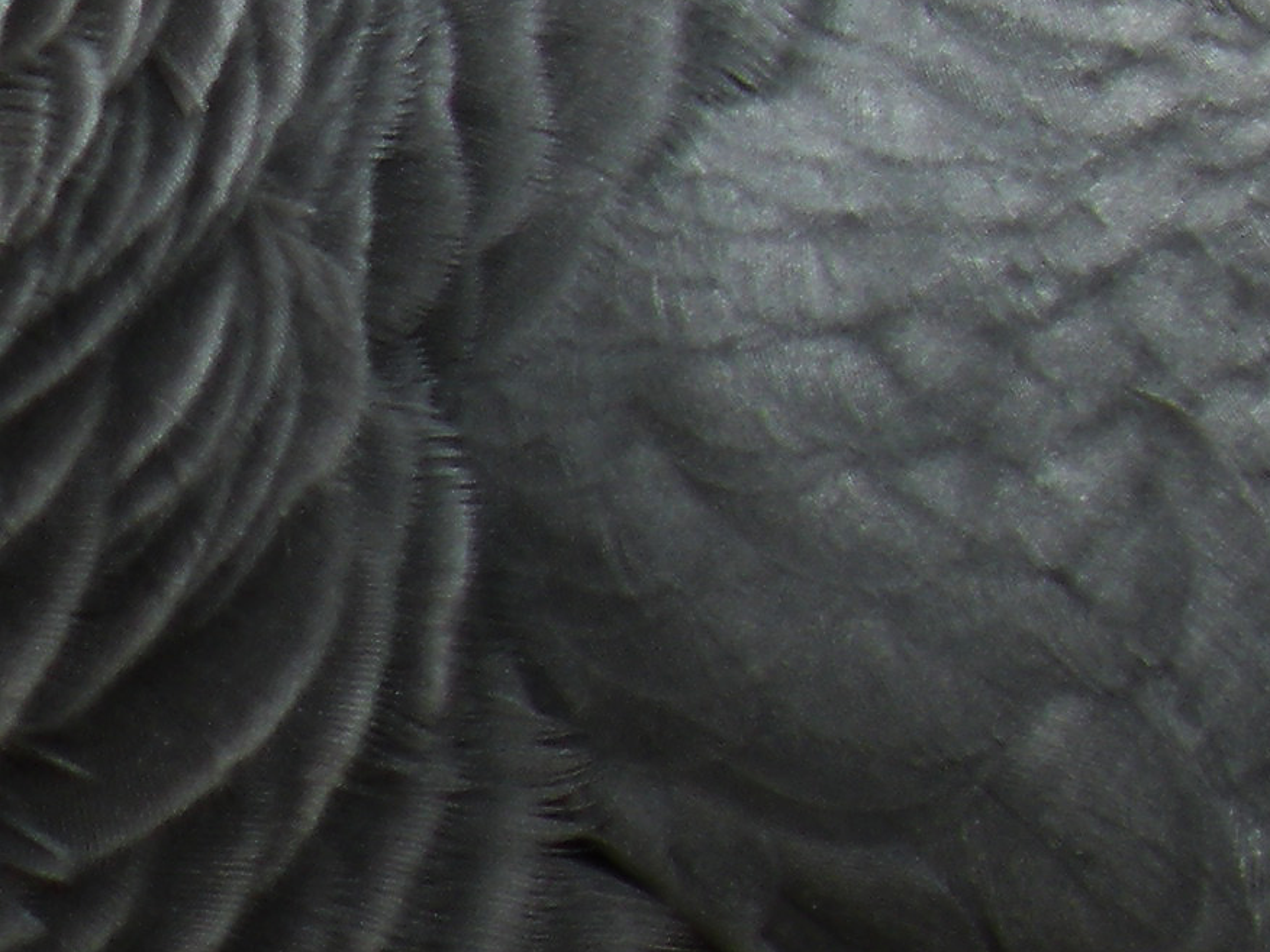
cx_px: -46
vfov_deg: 0.7
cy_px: 64
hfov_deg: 1.0
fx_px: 74220
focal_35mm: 2023
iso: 64
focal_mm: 84.2
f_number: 4.5
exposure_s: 1/322
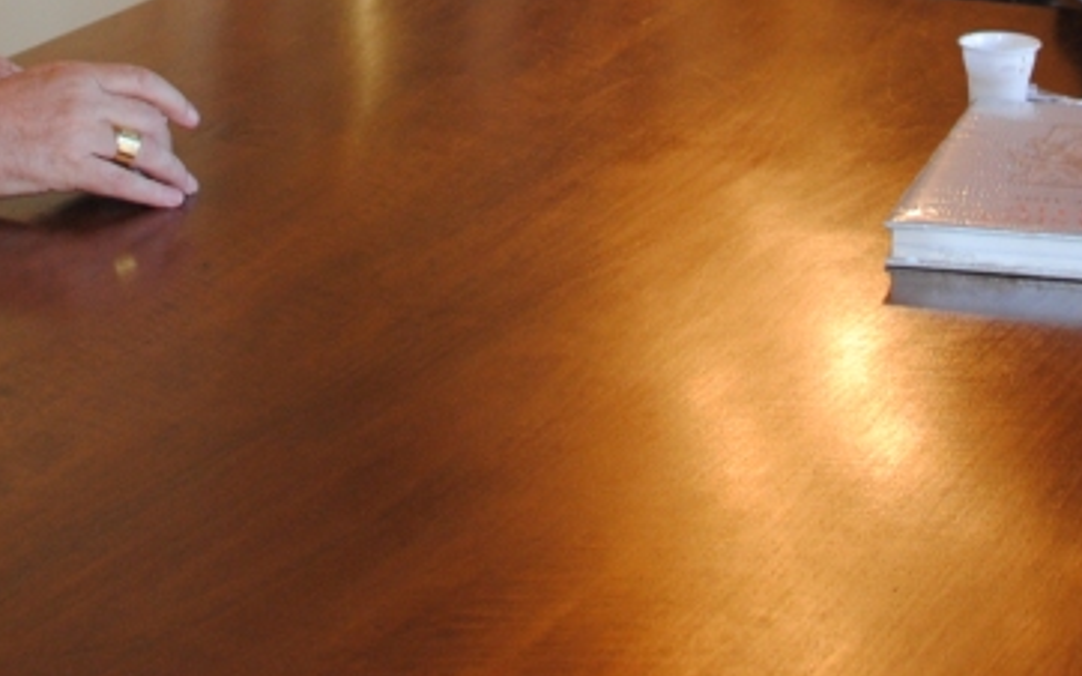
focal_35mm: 151
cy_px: -316
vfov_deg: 8.5
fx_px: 4464
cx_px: 401
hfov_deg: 13.8
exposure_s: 1/60
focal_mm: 35
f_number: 4
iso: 400
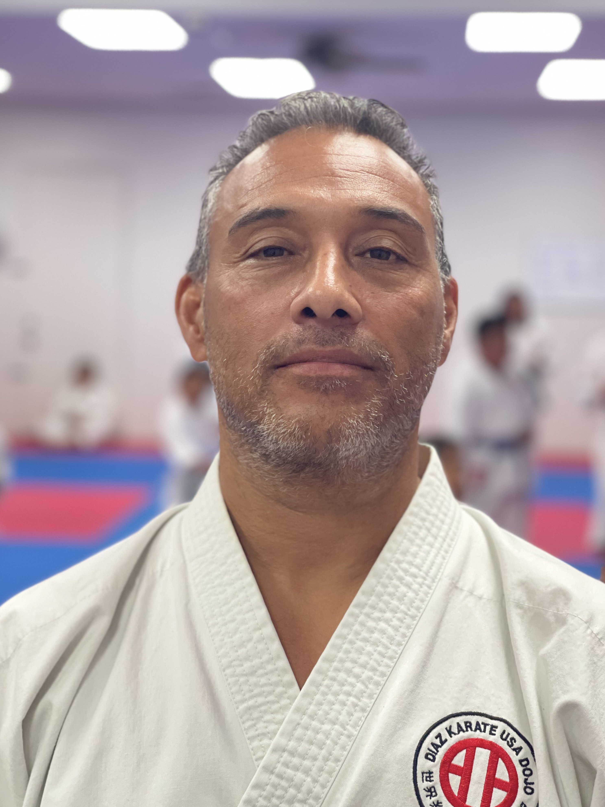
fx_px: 1515
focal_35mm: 65
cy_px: 407
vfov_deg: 29.8
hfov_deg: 22.6
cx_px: 304
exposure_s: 1/40
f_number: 2.2
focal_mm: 7.5
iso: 125
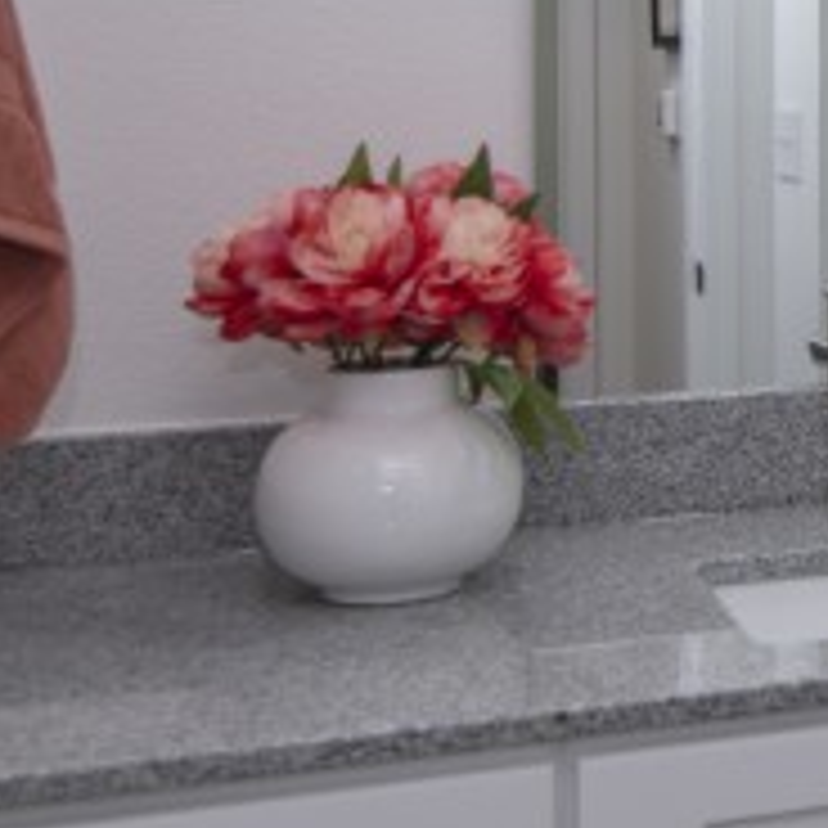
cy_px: 126
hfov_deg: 17.9
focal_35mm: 83
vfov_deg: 20.6
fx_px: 2246
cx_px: 1359
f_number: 4
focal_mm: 25
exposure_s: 1/125
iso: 100
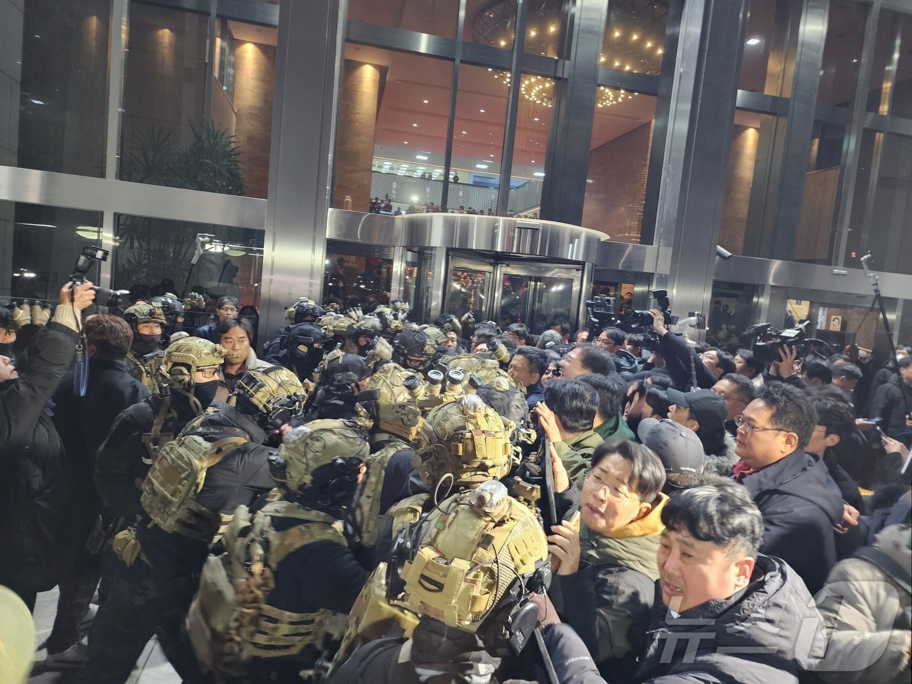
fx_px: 606
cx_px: 456
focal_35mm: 23
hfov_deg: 73.9
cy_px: 342
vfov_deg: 58.9
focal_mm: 6.4
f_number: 1.8
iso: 640
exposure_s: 1/30
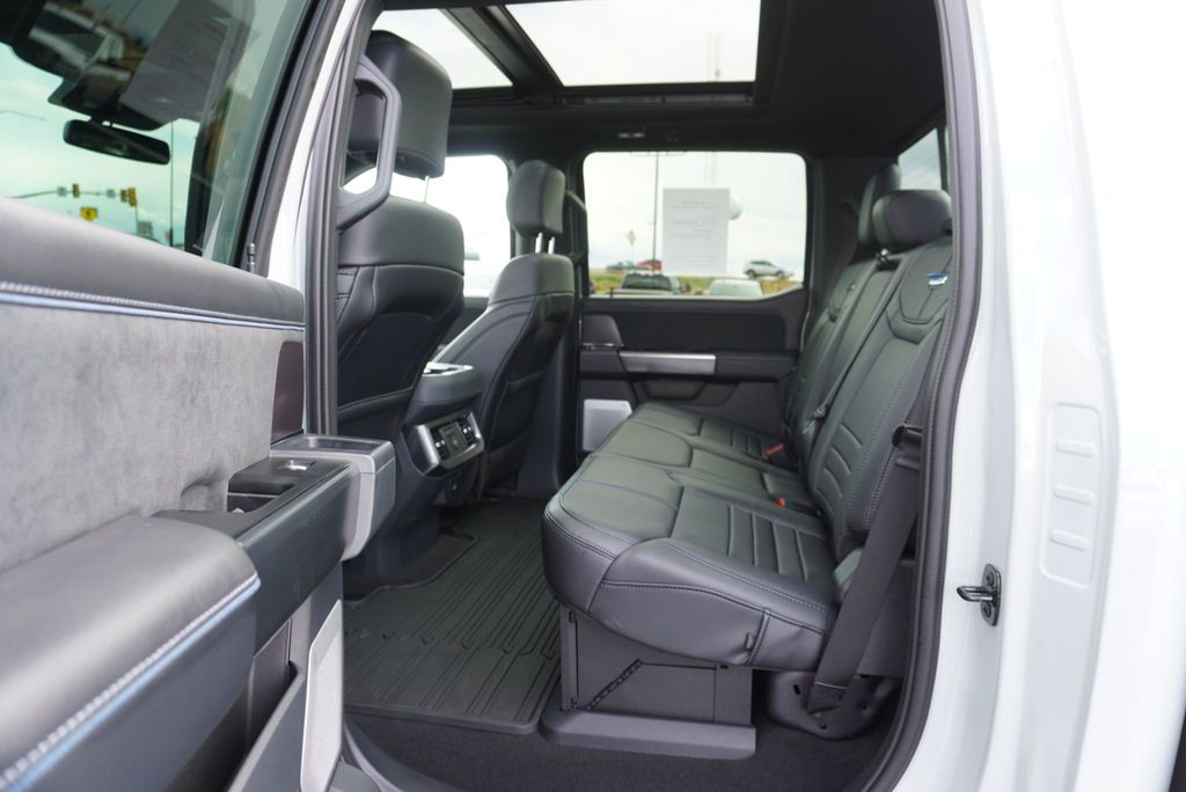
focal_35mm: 24
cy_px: 396
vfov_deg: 53.2
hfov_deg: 73.7
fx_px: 791
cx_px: 593
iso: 125
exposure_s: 1/60
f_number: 4
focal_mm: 16
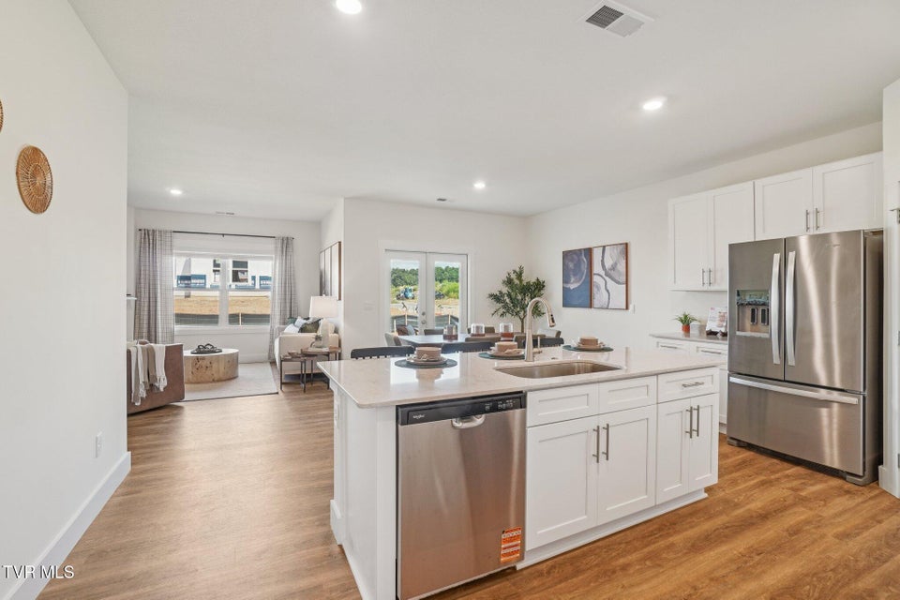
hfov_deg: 100.4
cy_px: 300
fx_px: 375
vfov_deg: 77.3
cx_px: 450
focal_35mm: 15
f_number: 8
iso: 400
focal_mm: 10
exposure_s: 1/30
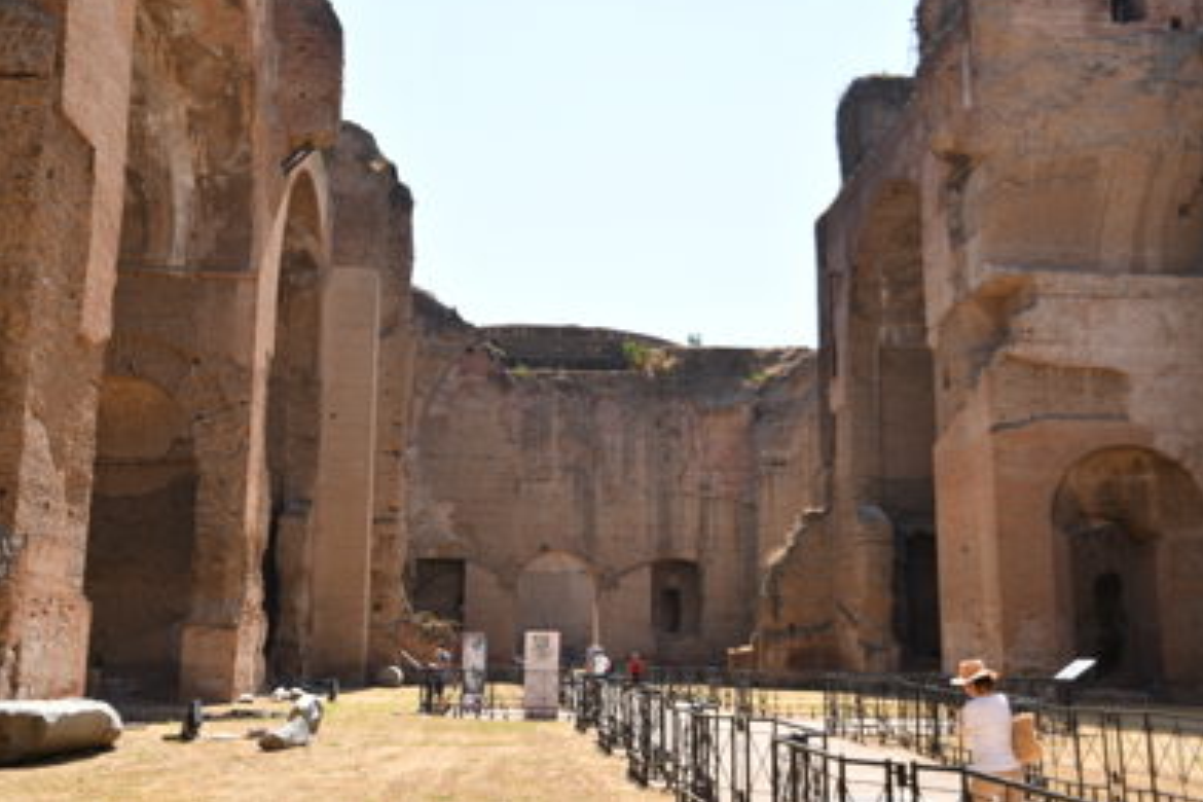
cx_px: 611
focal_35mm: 40
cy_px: 393
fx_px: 1337
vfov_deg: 33.4
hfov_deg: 48.5
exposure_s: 1/640
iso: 100
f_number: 3.8
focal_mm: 26
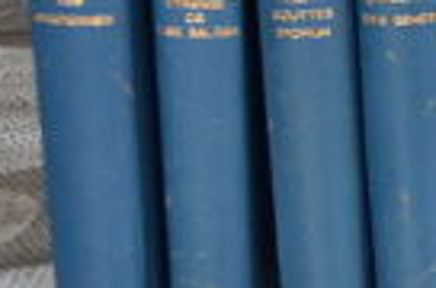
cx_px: 699
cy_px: 38
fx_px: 1667
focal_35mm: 138
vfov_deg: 9.9
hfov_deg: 13.8
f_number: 5
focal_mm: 26
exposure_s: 1/100
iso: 400
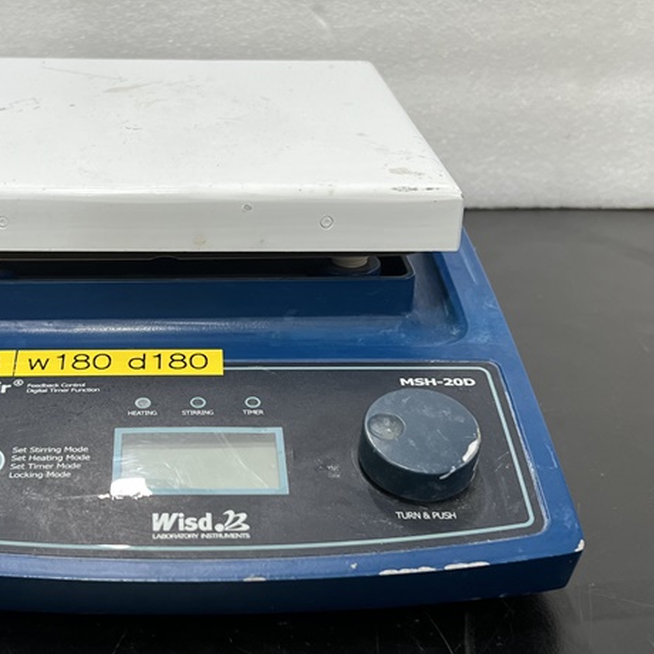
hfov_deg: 44.1
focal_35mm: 37
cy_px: 333
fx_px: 791
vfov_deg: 44.9
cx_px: 205
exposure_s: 1/120
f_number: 1.5
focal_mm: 5.7
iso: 100
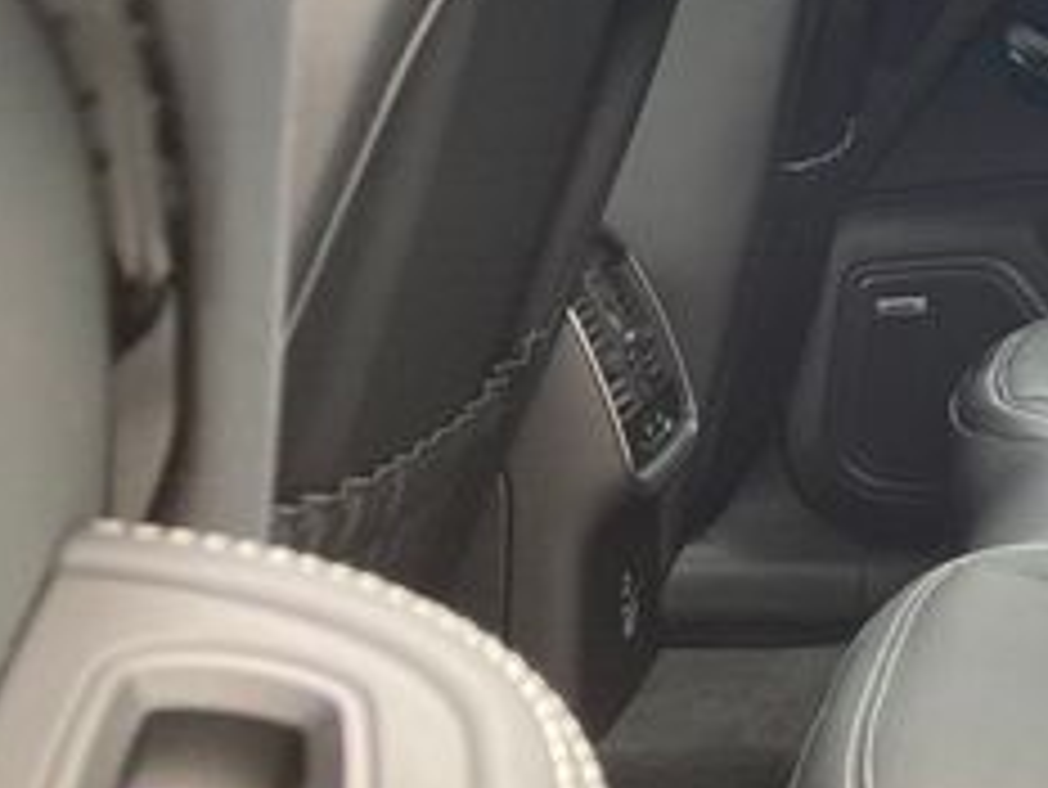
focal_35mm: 77
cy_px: 41
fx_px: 2332
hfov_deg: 22.3
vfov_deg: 18.7
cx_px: 1412
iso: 50
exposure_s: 1/121
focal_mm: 3.99
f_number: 1.8
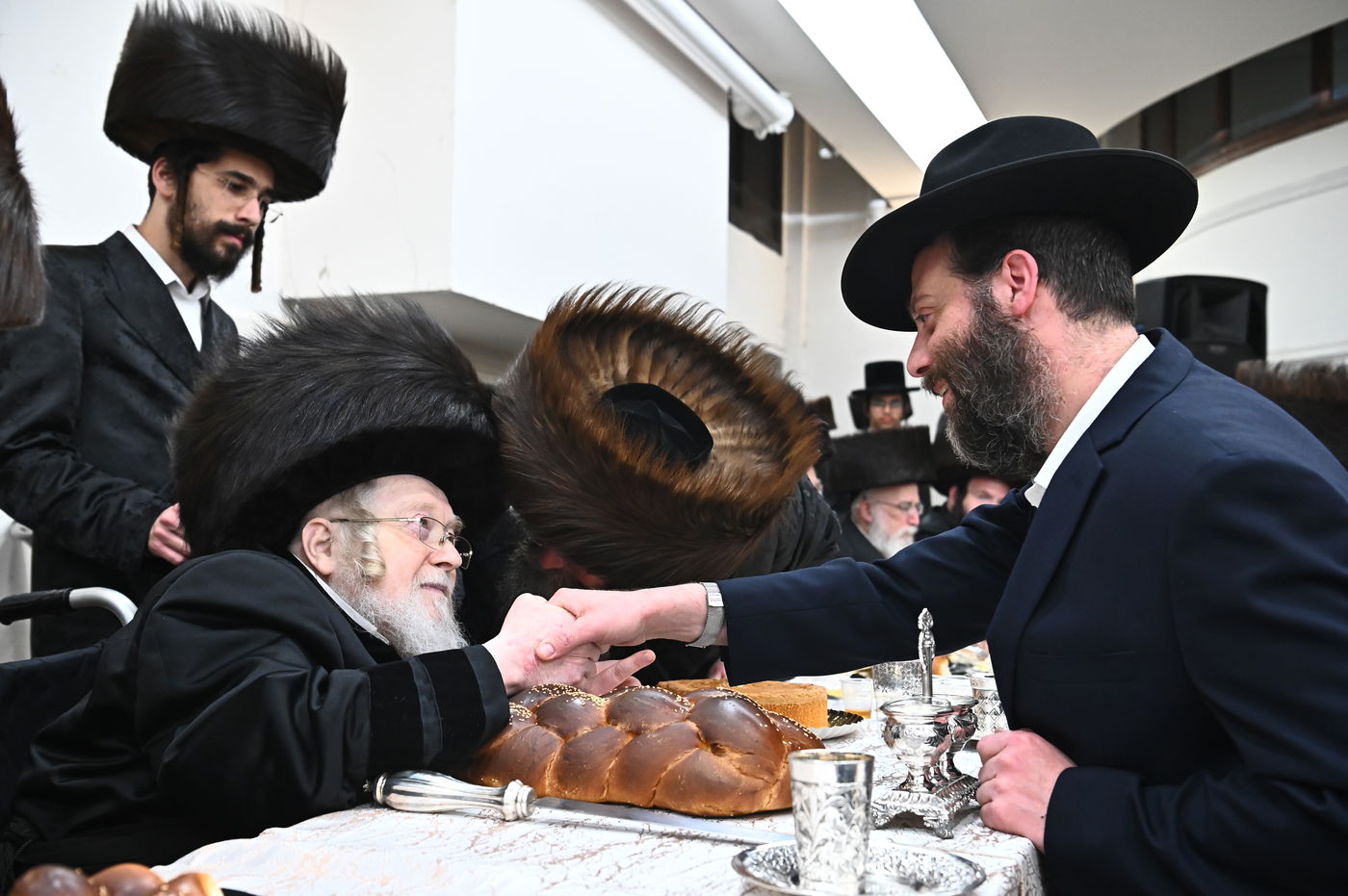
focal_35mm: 40
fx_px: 1497
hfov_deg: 48.5
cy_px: 448
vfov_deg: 33.3
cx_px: 674
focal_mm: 40
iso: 3200
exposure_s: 1/200
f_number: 5
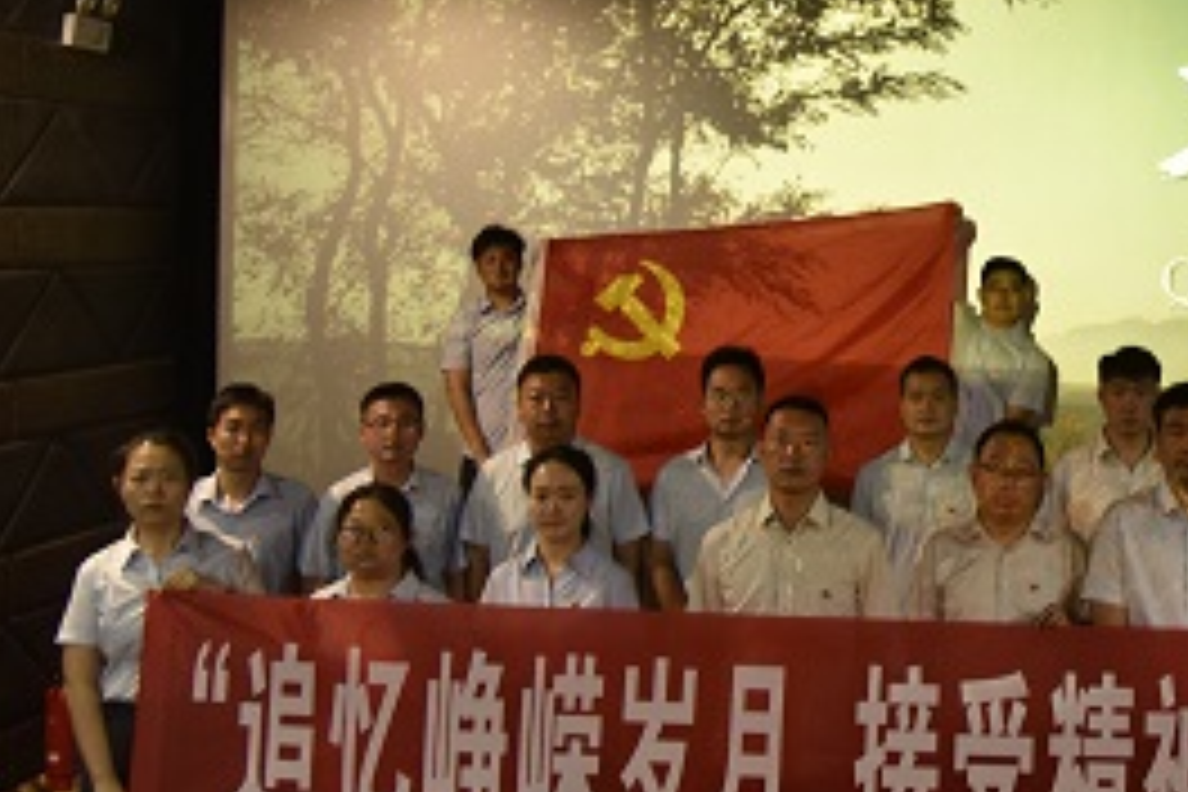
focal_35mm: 50
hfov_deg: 36.9
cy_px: 146
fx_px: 1650
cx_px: 1084
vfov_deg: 26.4
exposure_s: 1/8
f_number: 4
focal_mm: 24
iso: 500
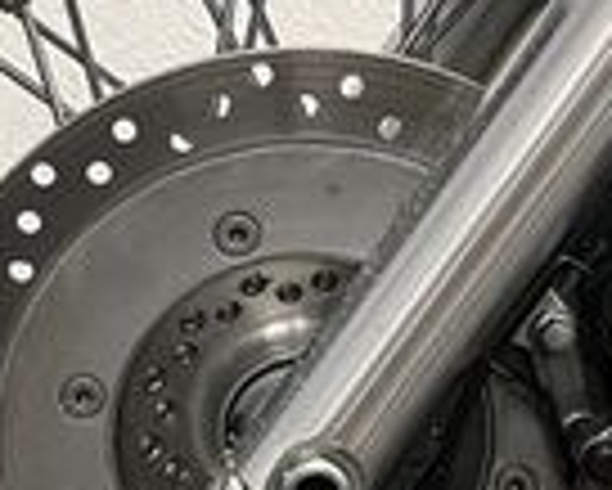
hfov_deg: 16.1
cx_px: 274
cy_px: 306
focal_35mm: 119
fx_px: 2157
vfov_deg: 13.0
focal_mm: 5.1
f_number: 1.6
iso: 125
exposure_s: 1/50
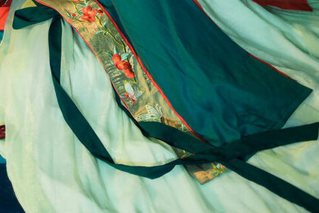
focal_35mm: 123
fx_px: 1090
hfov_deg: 16.5
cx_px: 55
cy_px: -39
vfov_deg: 11.0
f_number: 2.2
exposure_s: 1/125
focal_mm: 50
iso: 200
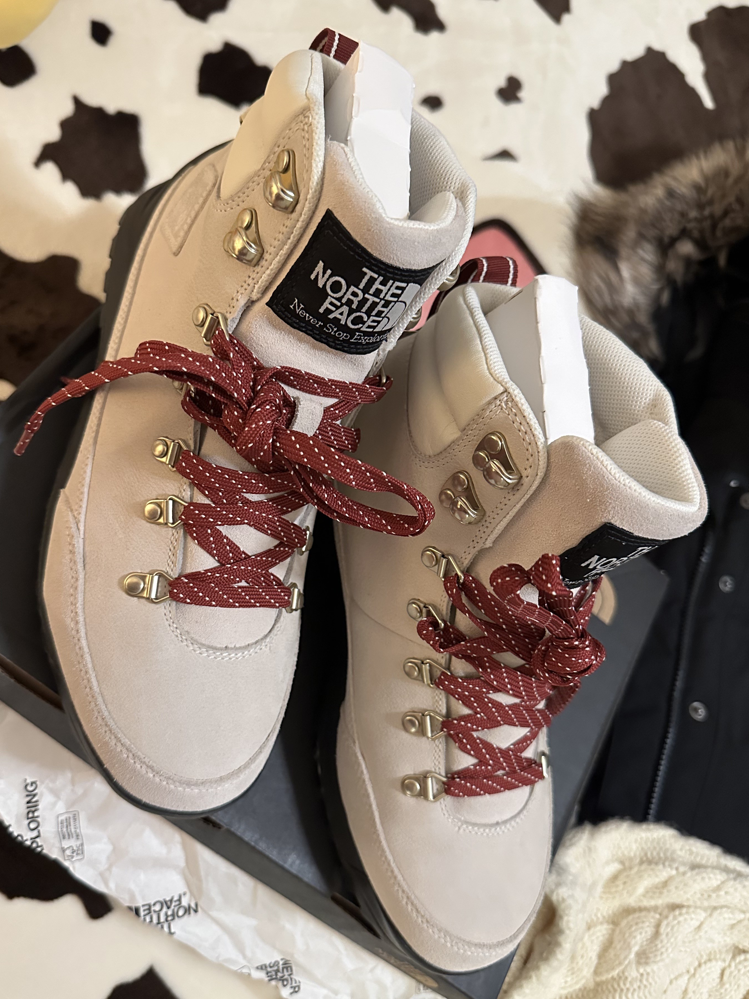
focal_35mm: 27
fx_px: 779
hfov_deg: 51.3
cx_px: 354
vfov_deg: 65.3
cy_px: 517
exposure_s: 1/60
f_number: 1.78
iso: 640
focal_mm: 6.86
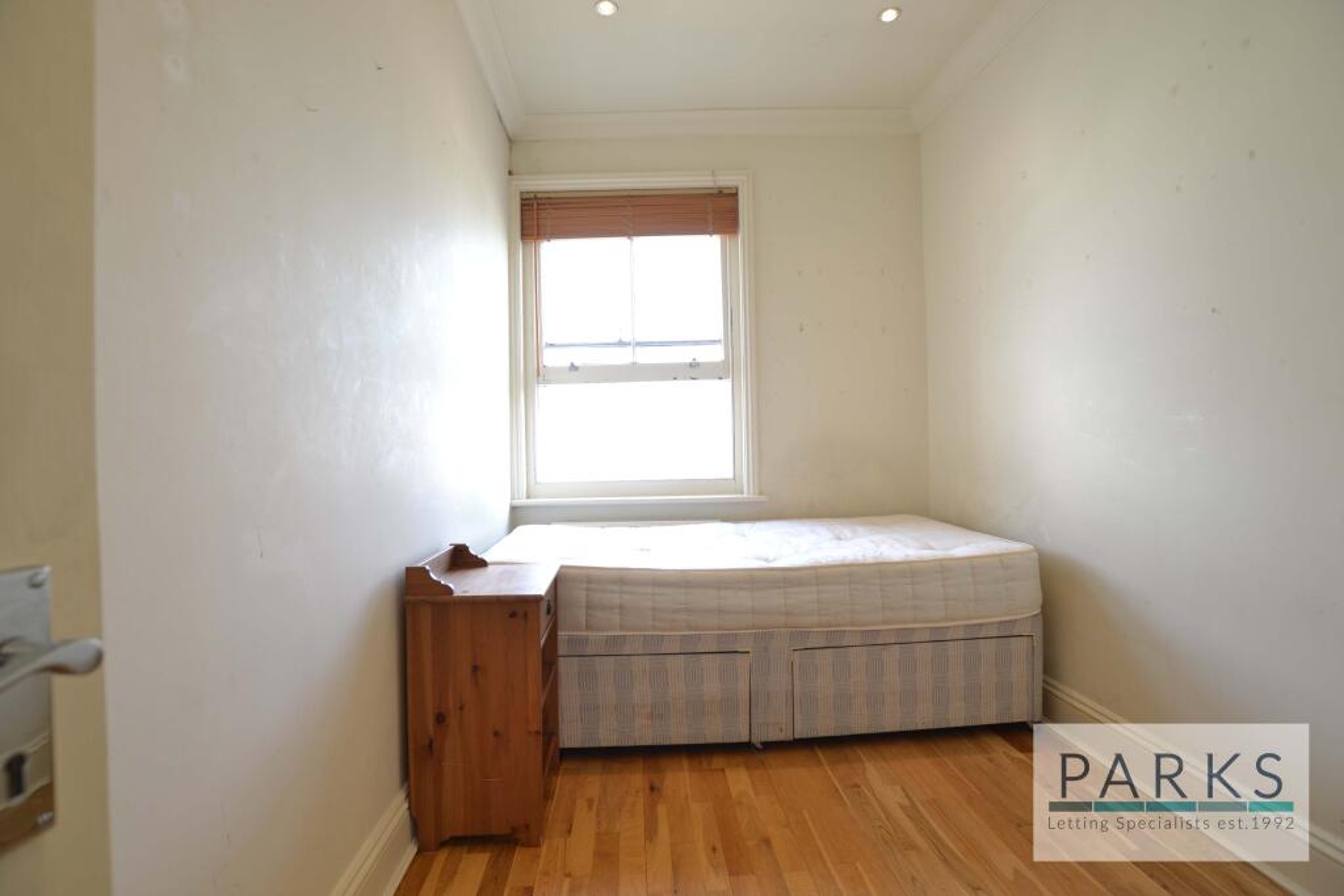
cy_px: 448
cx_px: 672
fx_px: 560
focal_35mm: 15
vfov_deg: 77.3
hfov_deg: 100.4
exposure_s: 1/25
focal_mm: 10
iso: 100
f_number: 4.5
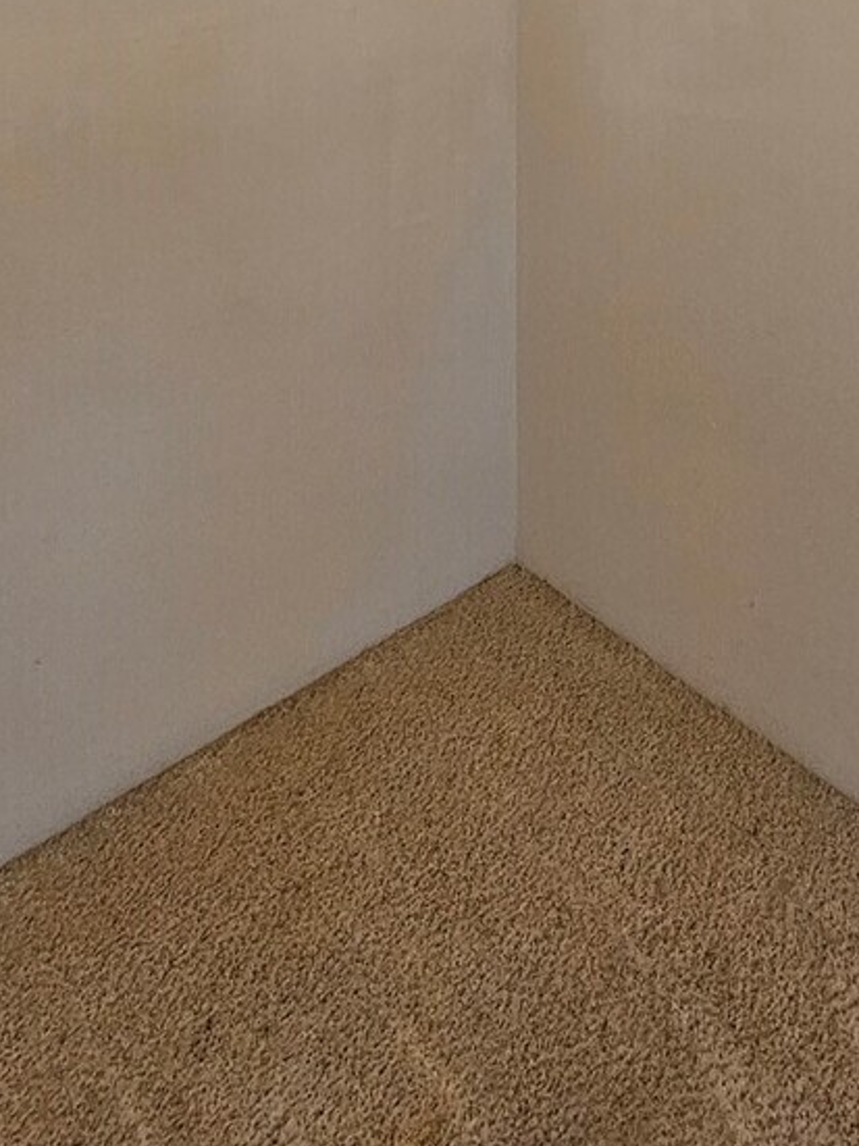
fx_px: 1125
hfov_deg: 41.1
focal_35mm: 34
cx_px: 589
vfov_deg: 38.3
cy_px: -260
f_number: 2.2
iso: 125
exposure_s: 1/60
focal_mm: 2.2
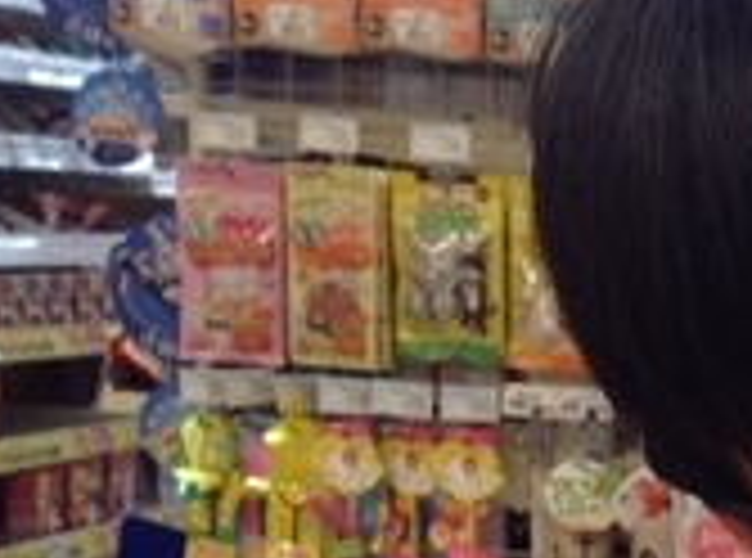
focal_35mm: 126
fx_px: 2727
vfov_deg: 11.2
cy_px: 860
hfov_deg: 14.3
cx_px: 1225
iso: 50
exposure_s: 1/40
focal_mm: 4.28
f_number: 2.4
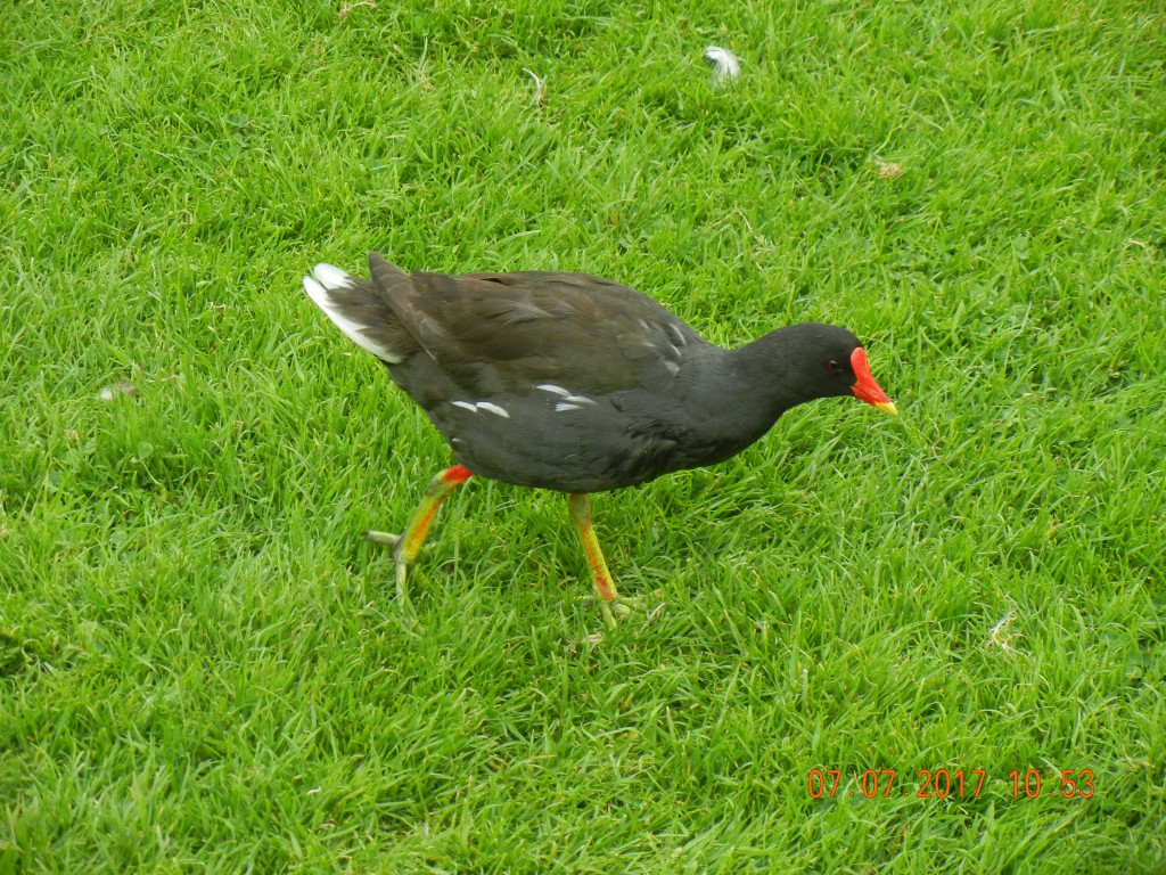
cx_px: 583
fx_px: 5861
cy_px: 438
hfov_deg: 11.4
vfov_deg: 8.5
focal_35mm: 174
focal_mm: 31.4
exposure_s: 1/134
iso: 160
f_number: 4.6
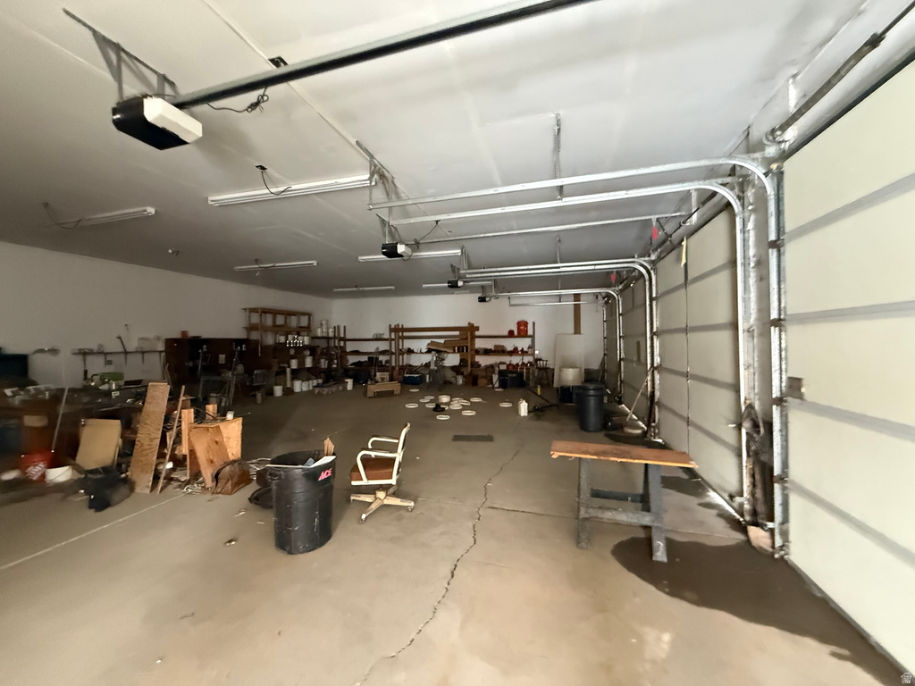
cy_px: 343
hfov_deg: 102.1
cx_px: 458
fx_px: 370
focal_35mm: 14
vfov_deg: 85.7
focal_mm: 2.22
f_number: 2.2
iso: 1000
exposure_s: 1/60
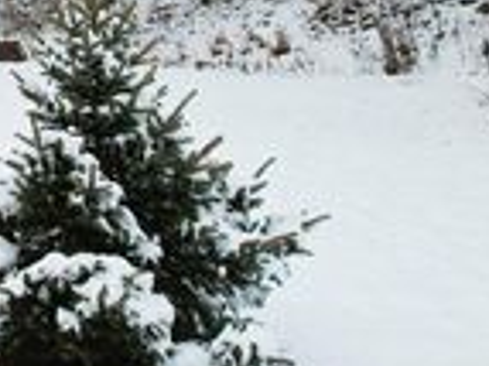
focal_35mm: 74
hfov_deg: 21.3
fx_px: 1044
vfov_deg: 18.9
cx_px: -280
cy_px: -62
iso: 120
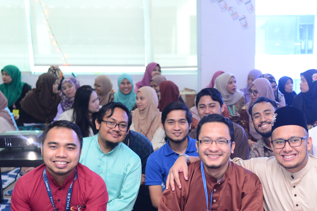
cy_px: 153
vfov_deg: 22.5
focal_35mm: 60
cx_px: 220
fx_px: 528
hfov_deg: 33.0
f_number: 3.2
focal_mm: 35
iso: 3200
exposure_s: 1/160
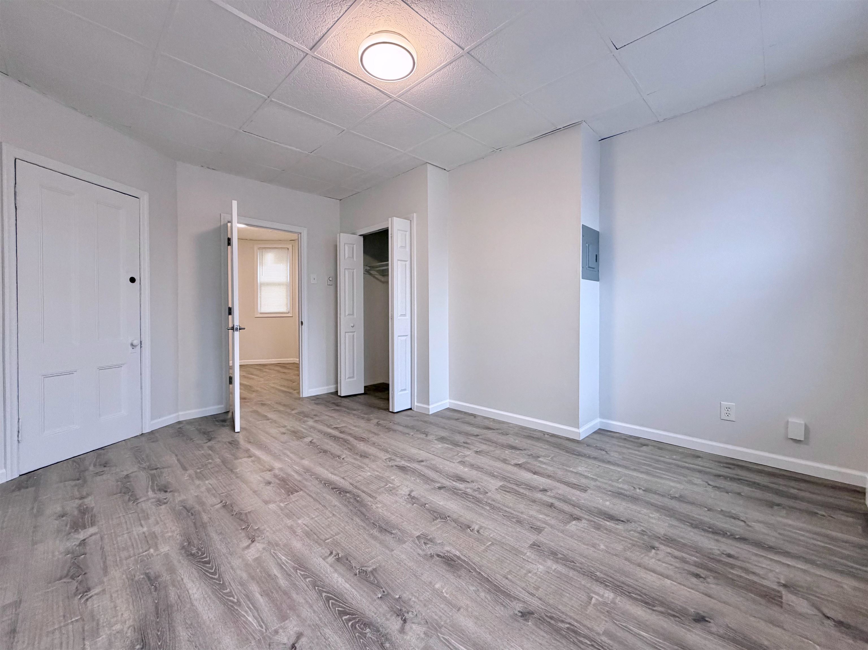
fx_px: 351
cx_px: 434
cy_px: 325
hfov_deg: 102.1
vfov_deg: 85.7
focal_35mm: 14
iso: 250
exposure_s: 1/120
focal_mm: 2.22
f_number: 2.2
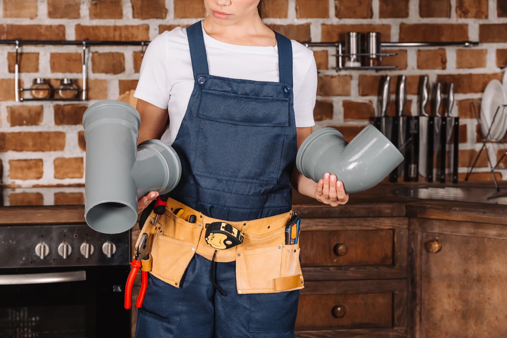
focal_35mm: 102
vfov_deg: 13.4
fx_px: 1437
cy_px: 169
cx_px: 254
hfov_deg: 20.0
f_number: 5.6
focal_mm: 102
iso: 125
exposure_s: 1/160
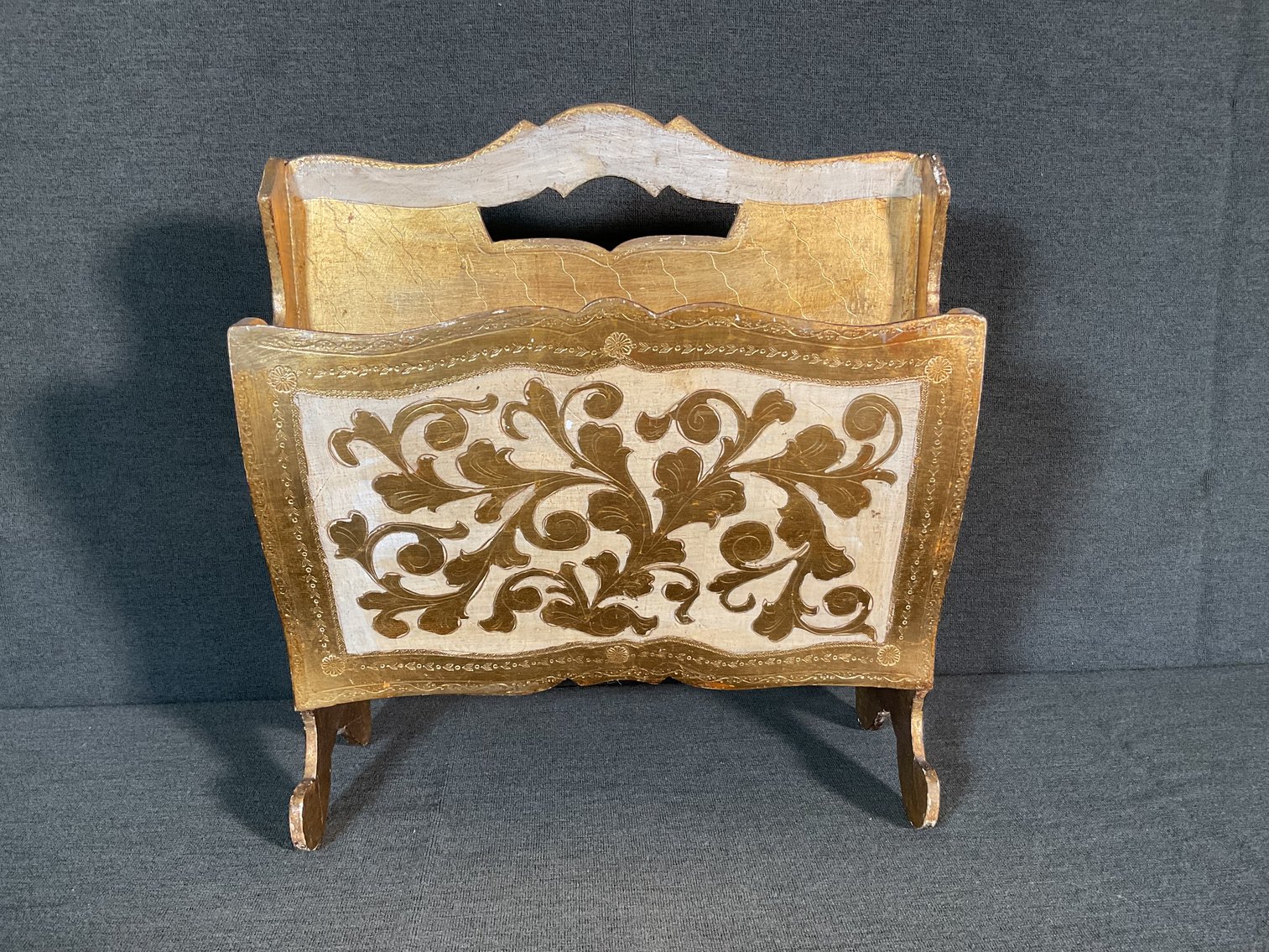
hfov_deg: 61.7
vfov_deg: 48.2
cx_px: 634
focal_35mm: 29
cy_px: 476
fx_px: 1063
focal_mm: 3
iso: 80
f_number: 1.8
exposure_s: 1/60
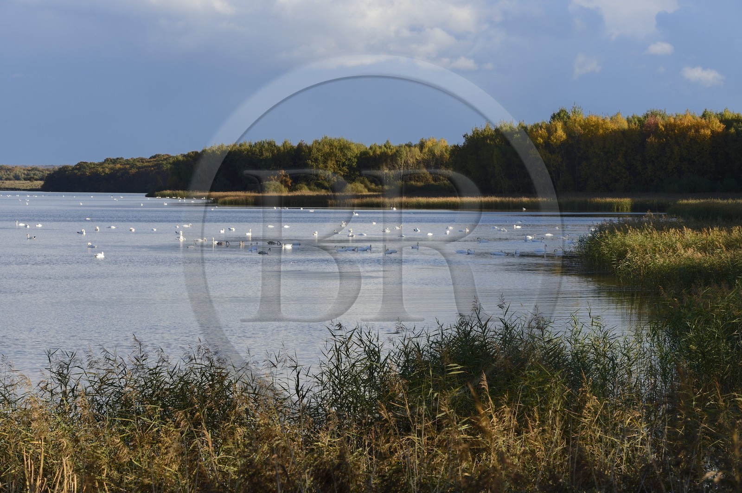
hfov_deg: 18.3
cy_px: 246
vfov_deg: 12.2
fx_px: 2306
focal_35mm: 112
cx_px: 371
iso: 200
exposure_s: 1/160
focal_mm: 112
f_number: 13
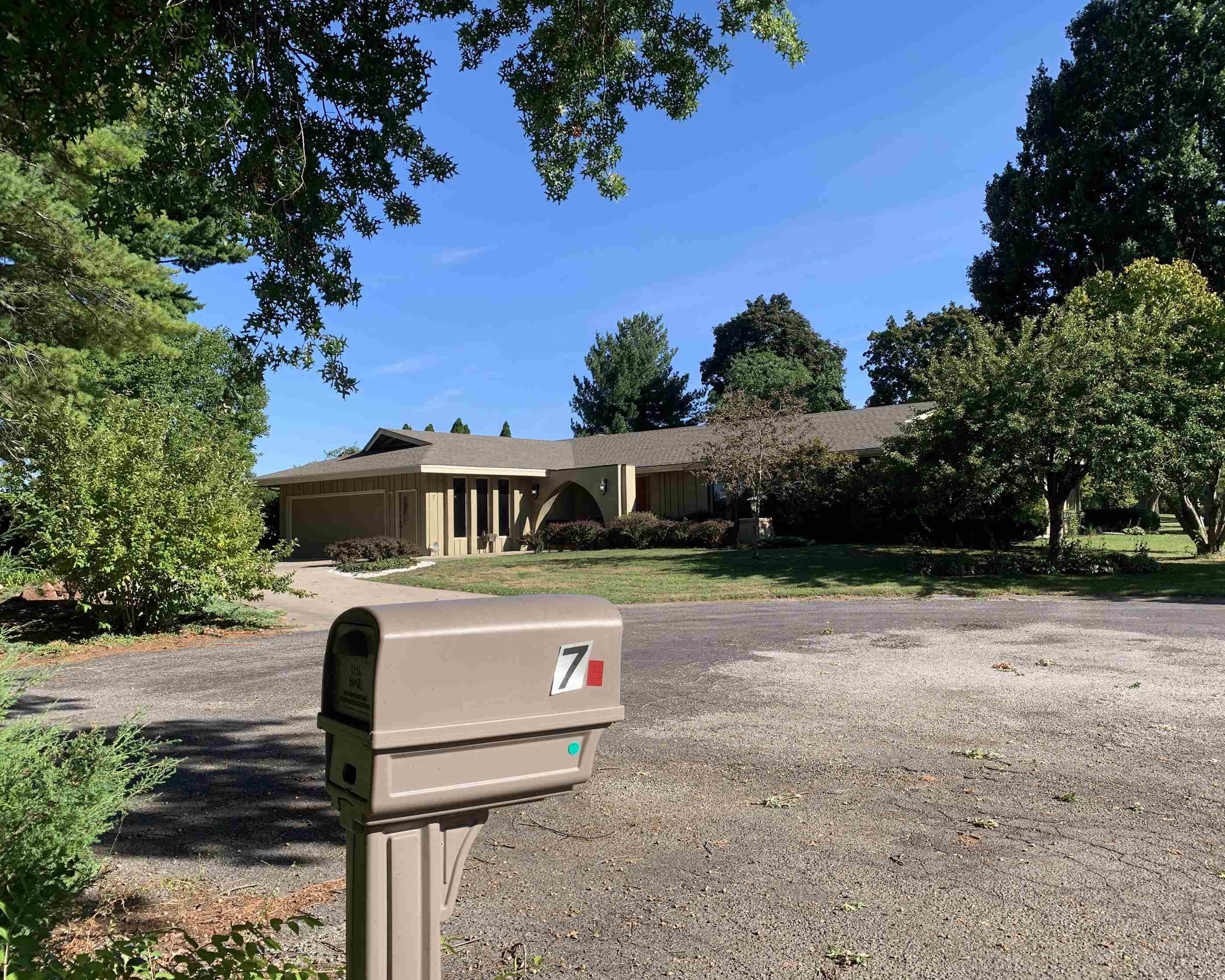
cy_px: 486
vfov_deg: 51.5
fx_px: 1015
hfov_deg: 62.1
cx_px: 667
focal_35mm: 28
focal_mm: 4.25
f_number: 1.8
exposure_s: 1/1266
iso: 25
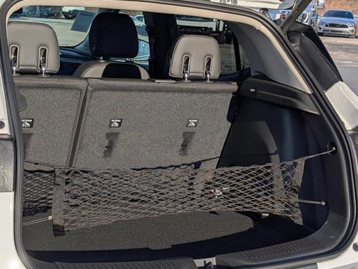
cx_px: 171
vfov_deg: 24.0
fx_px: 631
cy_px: 132
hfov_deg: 31.7
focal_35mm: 61
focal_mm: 6.9
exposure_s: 1/1667
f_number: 1.68
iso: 20
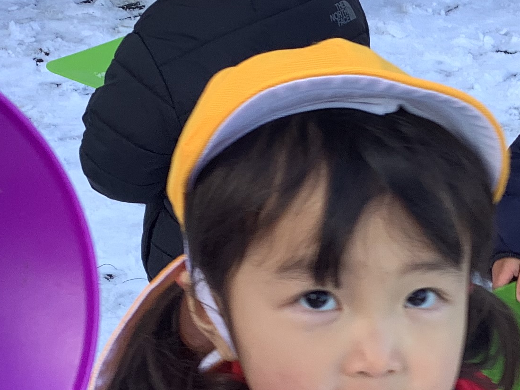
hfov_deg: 21.2
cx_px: 352
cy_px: 322
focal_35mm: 92
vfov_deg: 15.9
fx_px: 1382
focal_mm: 3.3
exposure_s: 1/144
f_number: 2.4
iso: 25
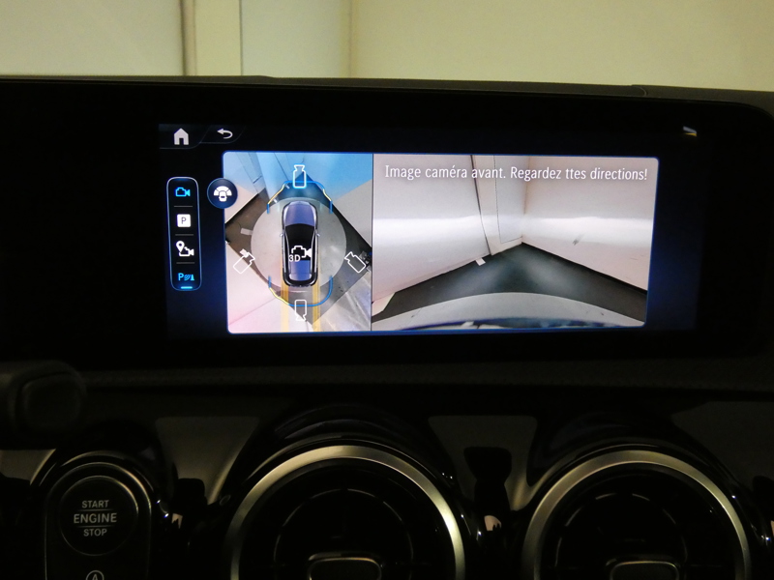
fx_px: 716
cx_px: 387
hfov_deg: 56.8
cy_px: 290
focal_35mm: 32
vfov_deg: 44.2
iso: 1250
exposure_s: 1/80
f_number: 3.4
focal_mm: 5.8
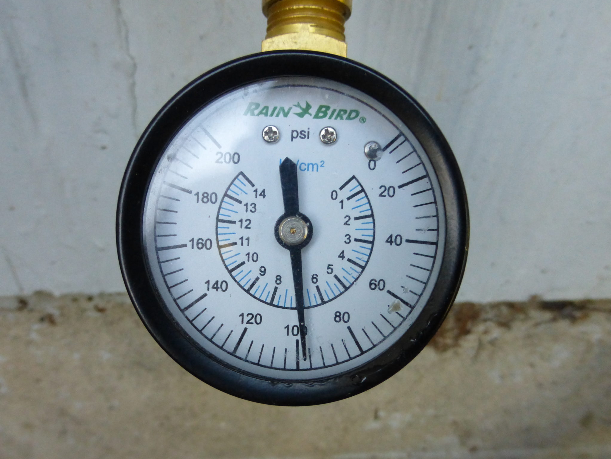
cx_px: 291
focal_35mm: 30
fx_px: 530
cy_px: 280
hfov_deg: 59.9
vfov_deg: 46.5
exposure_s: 1/125
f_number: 3.3
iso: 400
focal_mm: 4.3
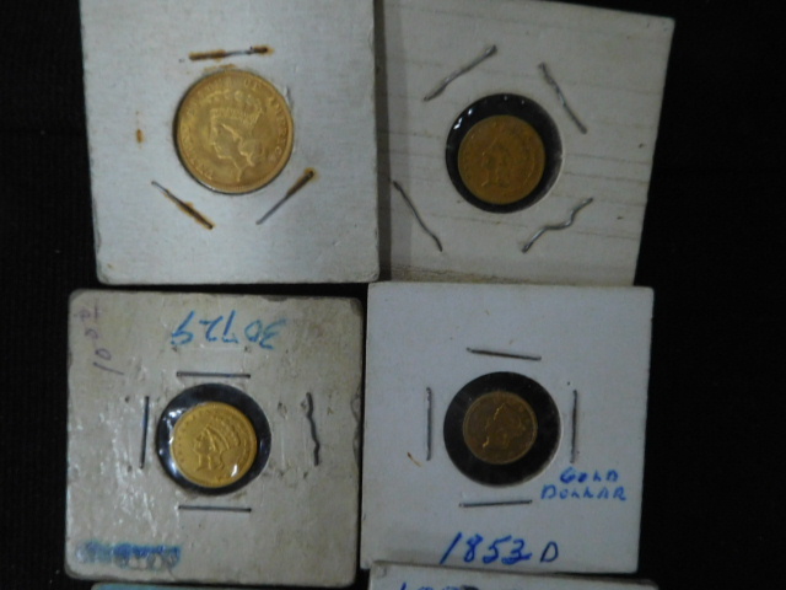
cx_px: 393
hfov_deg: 69.4
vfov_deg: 54.9
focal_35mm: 25
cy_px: 295
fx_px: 568
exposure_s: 1/25
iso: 400
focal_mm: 4.5
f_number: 3.4
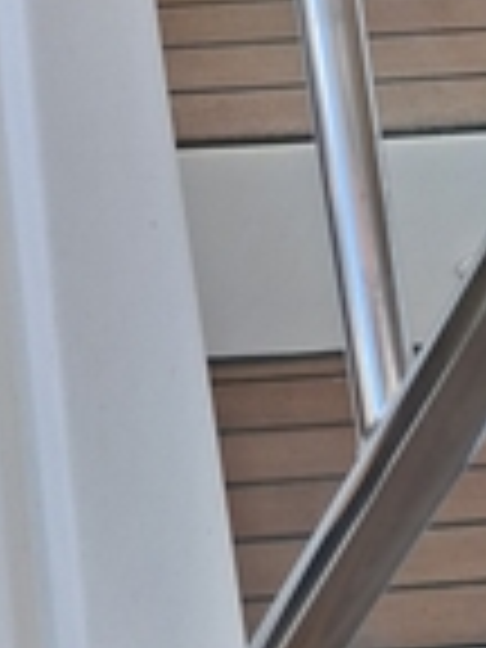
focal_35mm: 84
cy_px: 7
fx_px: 1572
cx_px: -396
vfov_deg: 22.4
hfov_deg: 15.2
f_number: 1.8
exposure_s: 1/678
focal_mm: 5.54
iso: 40
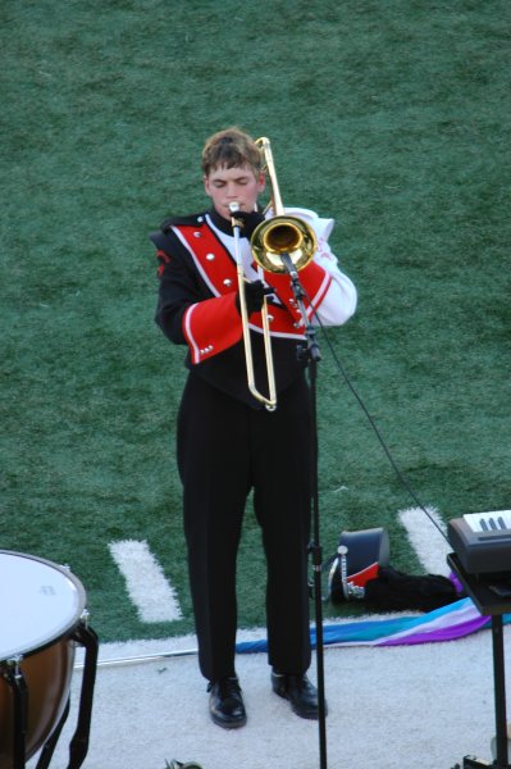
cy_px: 384
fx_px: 12796
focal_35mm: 600
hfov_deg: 2.3
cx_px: 256
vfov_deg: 3.4
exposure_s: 1/100
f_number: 5.6
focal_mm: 400
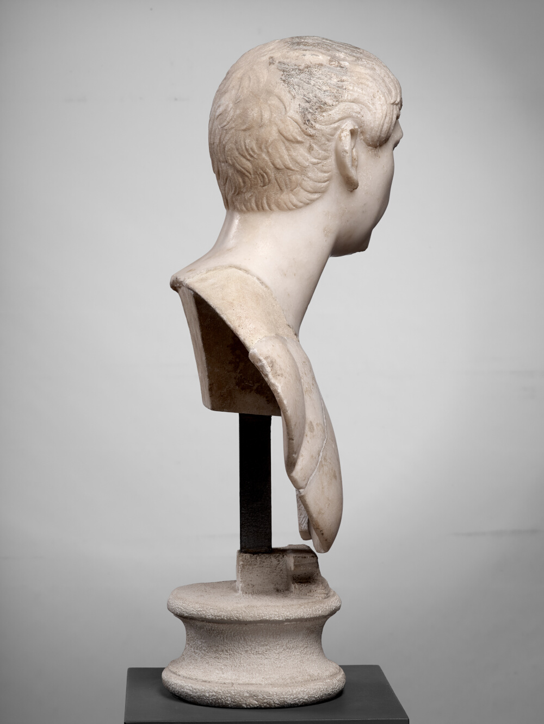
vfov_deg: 30.7
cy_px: 362
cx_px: 272
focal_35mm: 63
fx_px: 1320
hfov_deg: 23.3
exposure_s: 1/125
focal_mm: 80
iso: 200
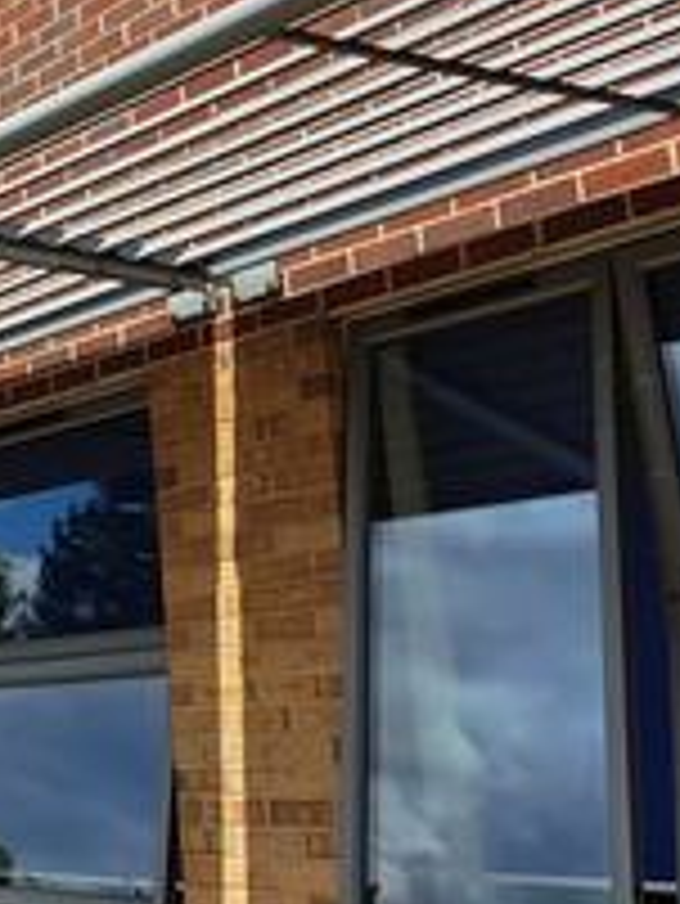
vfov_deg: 27.9
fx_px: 1779
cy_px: 178
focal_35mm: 68
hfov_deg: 17.4
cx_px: -563
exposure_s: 1/2309
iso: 50
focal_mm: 5.23
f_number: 1.8
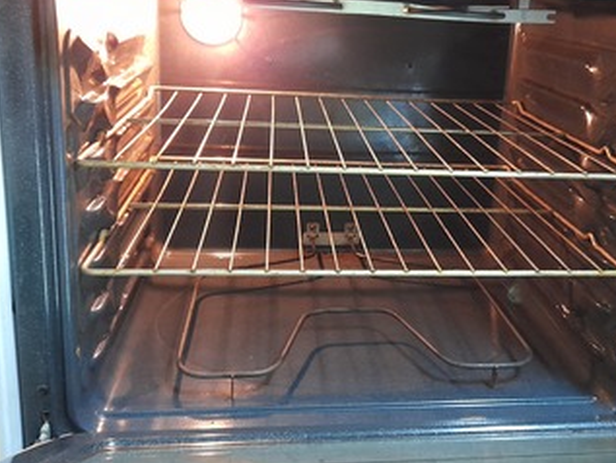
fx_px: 641
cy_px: 153
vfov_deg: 39.2
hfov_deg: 51.0
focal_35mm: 36
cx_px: 370
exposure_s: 1/20
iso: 640
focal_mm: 4.6
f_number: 2
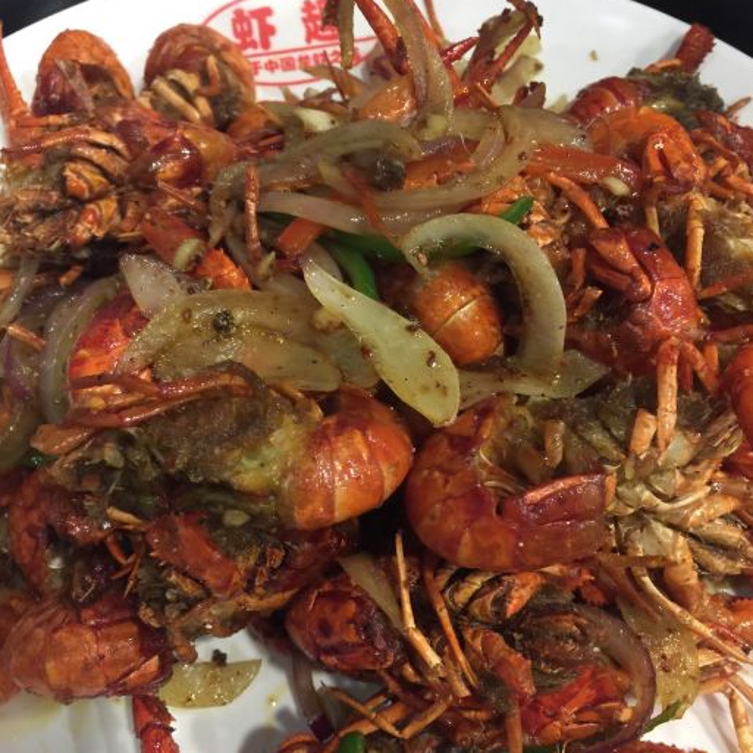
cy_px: 480
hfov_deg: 47.2
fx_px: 861
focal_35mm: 35
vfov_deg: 46.7
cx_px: 372
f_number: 2.2
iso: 64
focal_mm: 4.15
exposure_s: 1/4
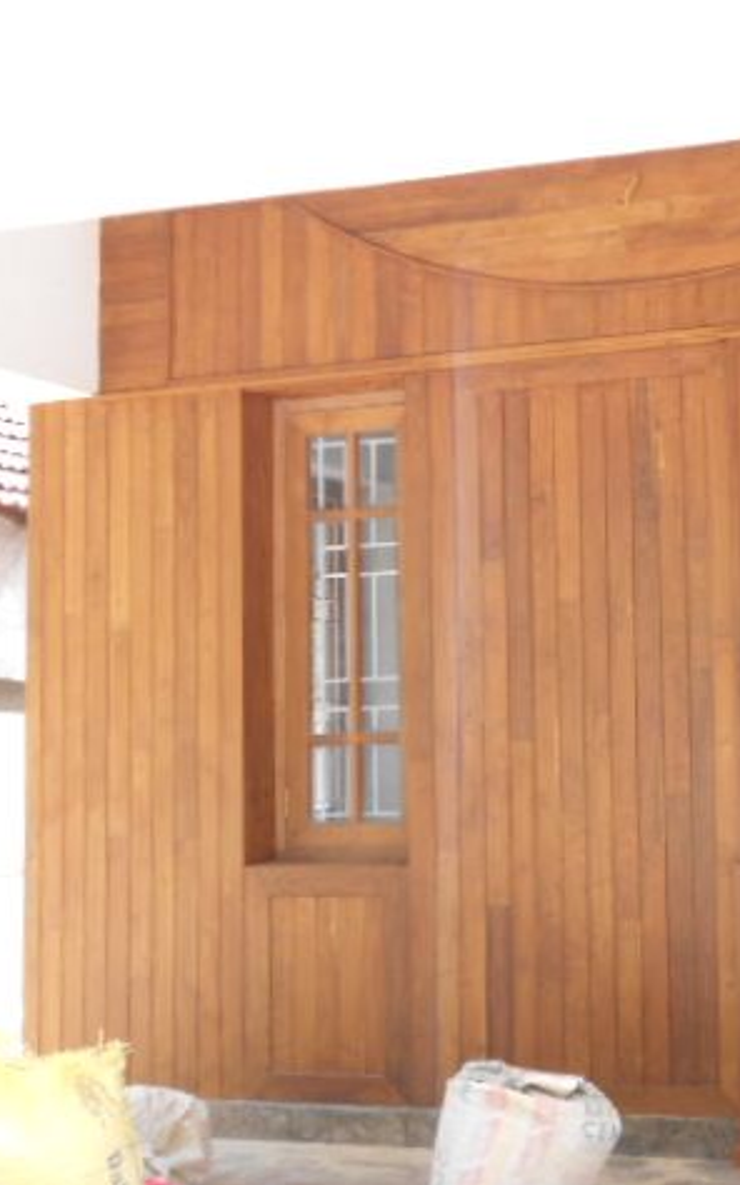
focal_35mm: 53
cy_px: 598
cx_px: 705
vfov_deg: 38.2
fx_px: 1711
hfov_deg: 23.6
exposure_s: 1/40
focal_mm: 6.9
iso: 80
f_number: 3.9
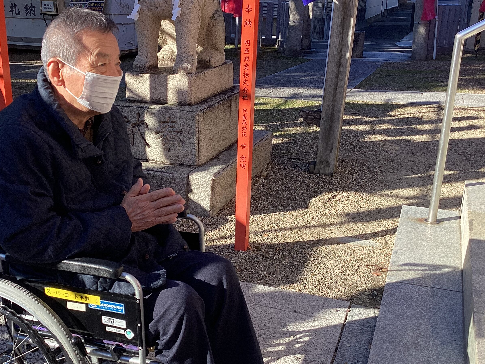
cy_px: 192
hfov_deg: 44.6
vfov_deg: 34.3
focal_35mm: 42
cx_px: 198
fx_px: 588
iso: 25
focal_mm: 3.3
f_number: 2.4
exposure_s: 1/547
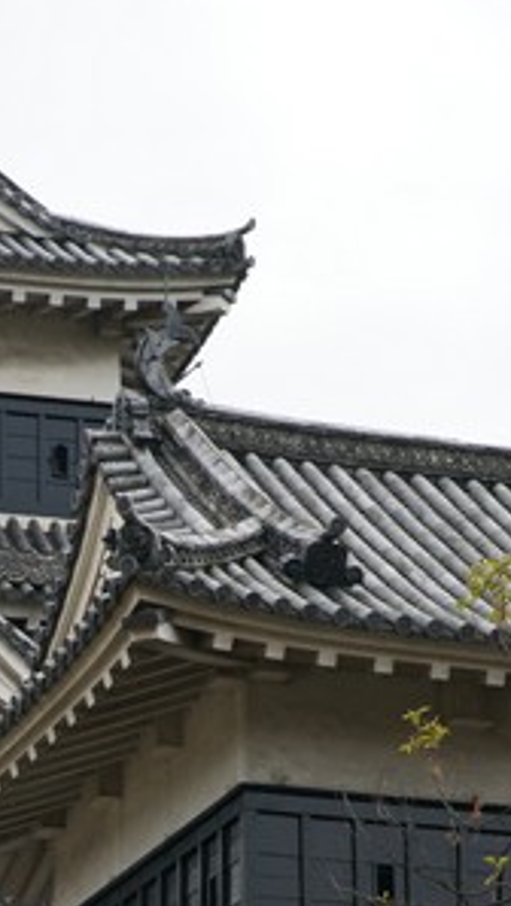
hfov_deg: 7.4
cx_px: -103
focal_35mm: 162
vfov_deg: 13.0
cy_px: 1028
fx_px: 3896
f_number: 11
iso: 400
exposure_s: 1/320
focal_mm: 60
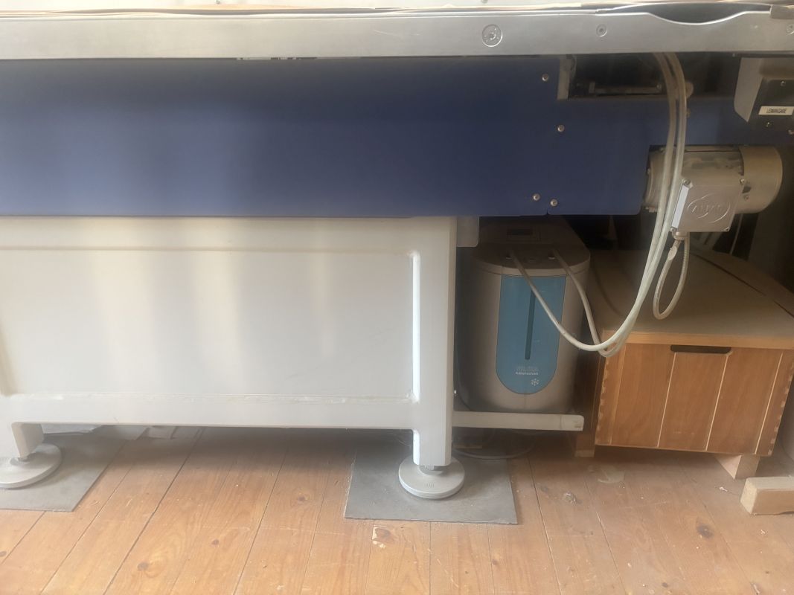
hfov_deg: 67.3
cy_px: 298
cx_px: 397
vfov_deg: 53.1
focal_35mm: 26
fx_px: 596
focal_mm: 5.96
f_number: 1.6
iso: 500
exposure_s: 1/60
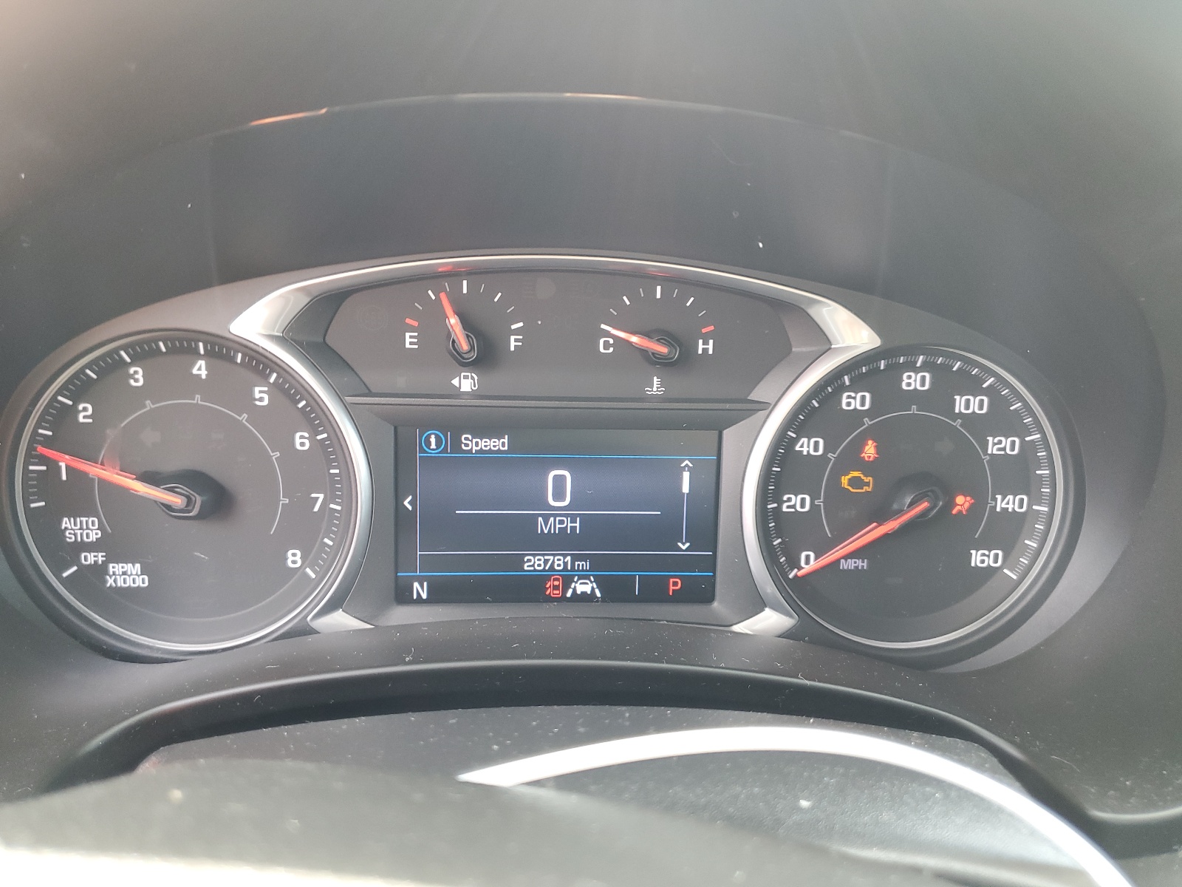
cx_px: 591
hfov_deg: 67.3
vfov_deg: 53.1
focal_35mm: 26
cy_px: 444
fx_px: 888
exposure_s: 1/50
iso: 68
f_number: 1.5
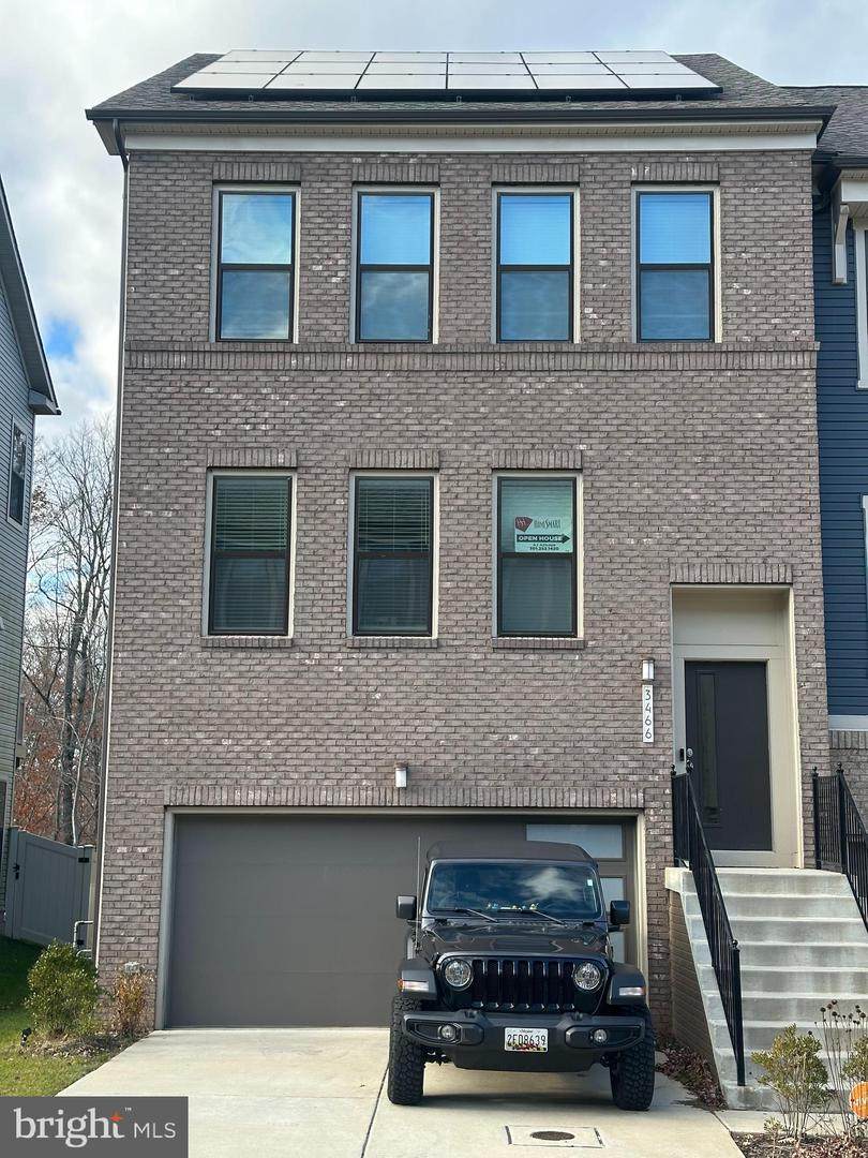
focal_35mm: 48
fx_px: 1605
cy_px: 579
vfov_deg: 39.7
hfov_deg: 30.3
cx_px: 434
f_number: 1.78
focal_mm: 6.86
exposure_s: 1/516
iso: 64
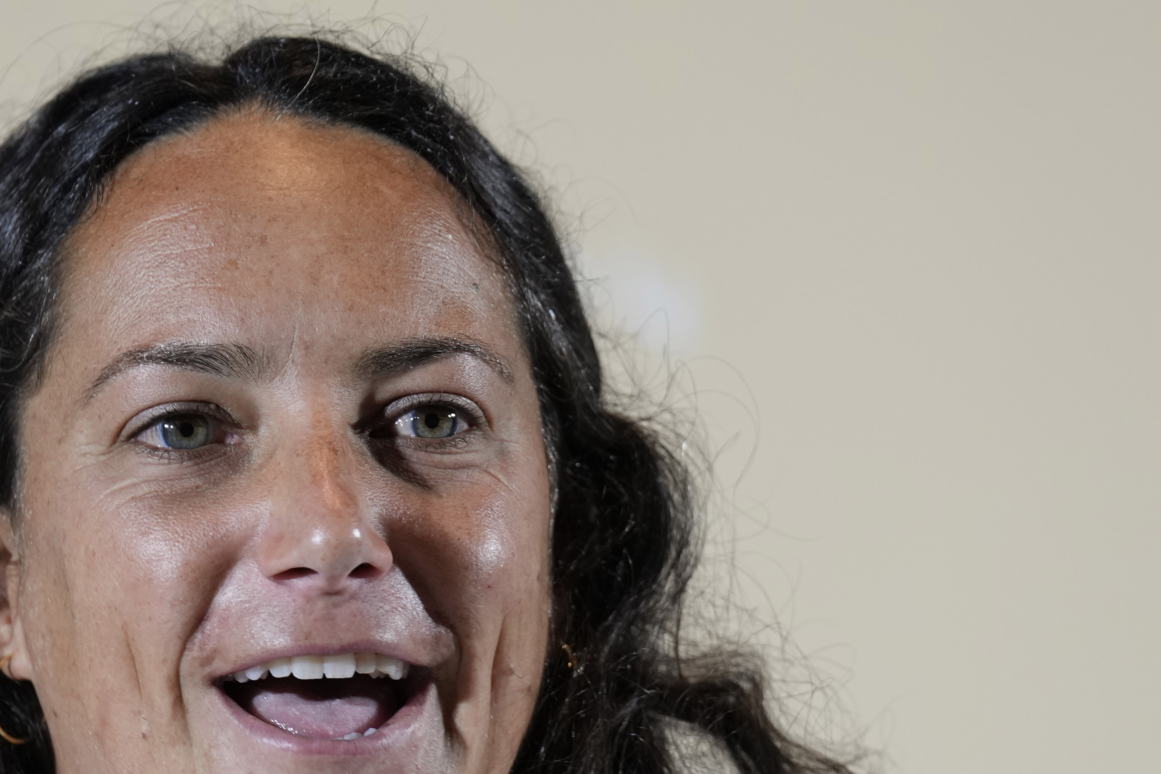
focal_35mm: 485
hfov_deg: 4.3
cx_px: 399
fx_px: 15639
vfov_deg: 2.8
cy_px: 571
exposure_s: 1/250
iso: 640
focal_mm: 194
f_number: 3.2
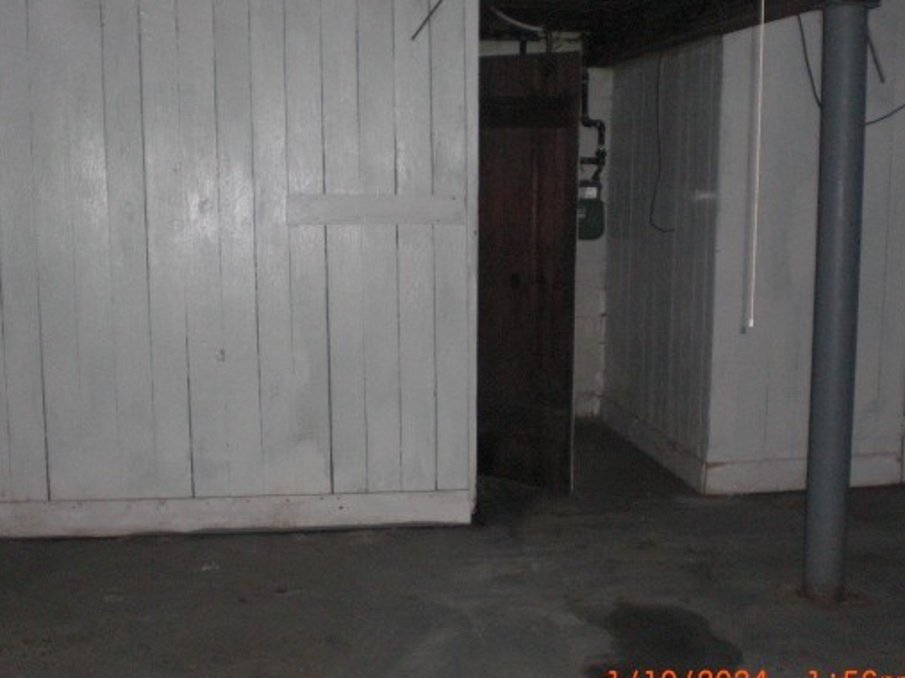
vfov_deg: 30.3
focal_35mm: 48
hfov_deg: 39.6
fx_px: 1255
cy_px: 343
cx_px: 412
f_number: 3.1
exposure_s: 1/60
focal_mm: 6.3
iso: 200
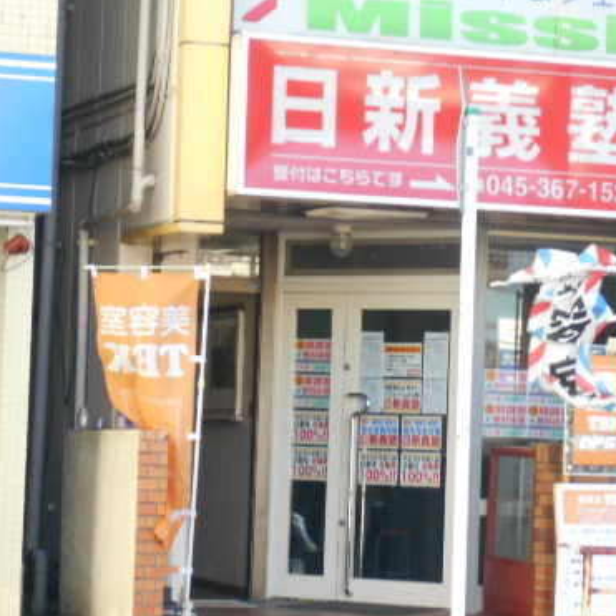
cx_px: 447
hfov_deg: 11.5
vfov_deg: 11.6
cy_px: 329
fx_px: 3040
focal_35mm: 151
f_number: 5.5
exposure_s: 1/125
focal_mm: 17.6
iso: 320
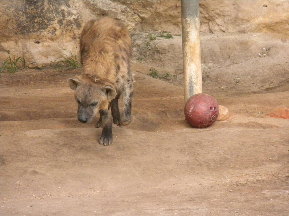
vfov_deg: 6.2
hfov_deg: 8.3
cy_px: 108
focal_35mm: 238
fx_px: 1987
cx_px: 144
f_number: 5.2
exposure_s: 1/332
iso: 722
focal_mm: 42.1
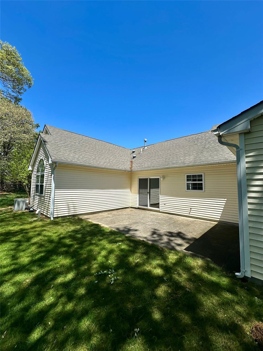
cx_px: 132
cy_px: 176
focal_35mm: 14
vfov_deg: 102.1
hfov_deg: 85.7
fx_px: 142
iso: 50
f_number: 2.2
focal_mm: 2.22
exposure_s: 1/1916
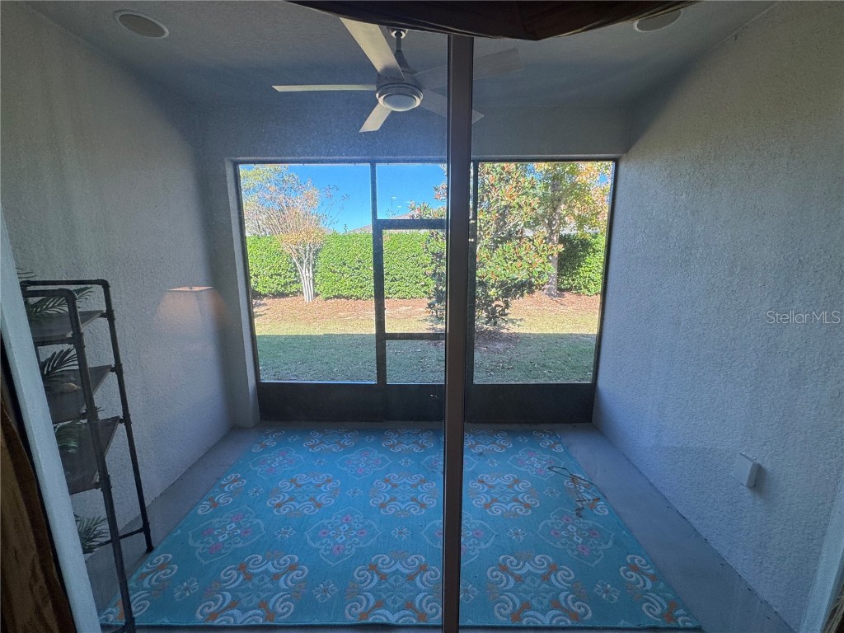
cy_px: 316
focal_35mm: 14
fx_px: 341
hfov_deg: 102.1
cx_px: 422
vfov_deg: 85.7
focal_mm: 2.22
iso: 50
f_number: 2.2
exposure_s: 1/120
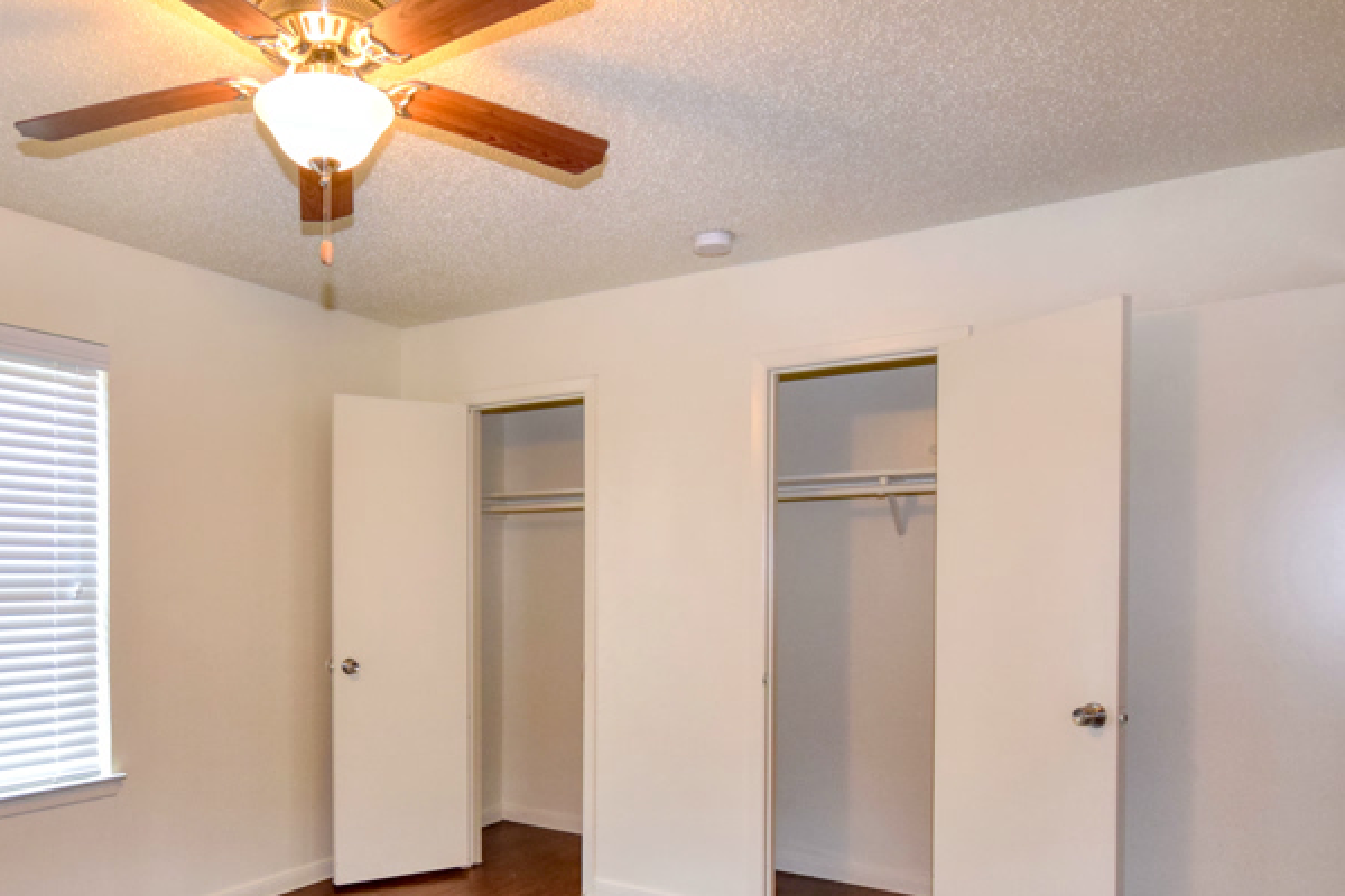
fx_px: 934
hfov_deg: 70.3
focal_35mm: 25
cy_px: 587
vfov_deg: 50.5
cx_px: 500
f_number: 4
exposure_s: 1/60
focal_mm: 10
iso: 900
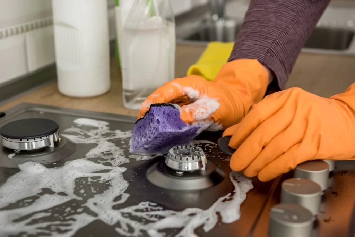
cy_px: 118
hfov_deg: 34.5
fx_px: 572
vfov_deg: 23.4
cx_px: 178
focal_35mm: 58
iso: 400
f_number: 5
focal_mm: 58
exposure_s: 1/125
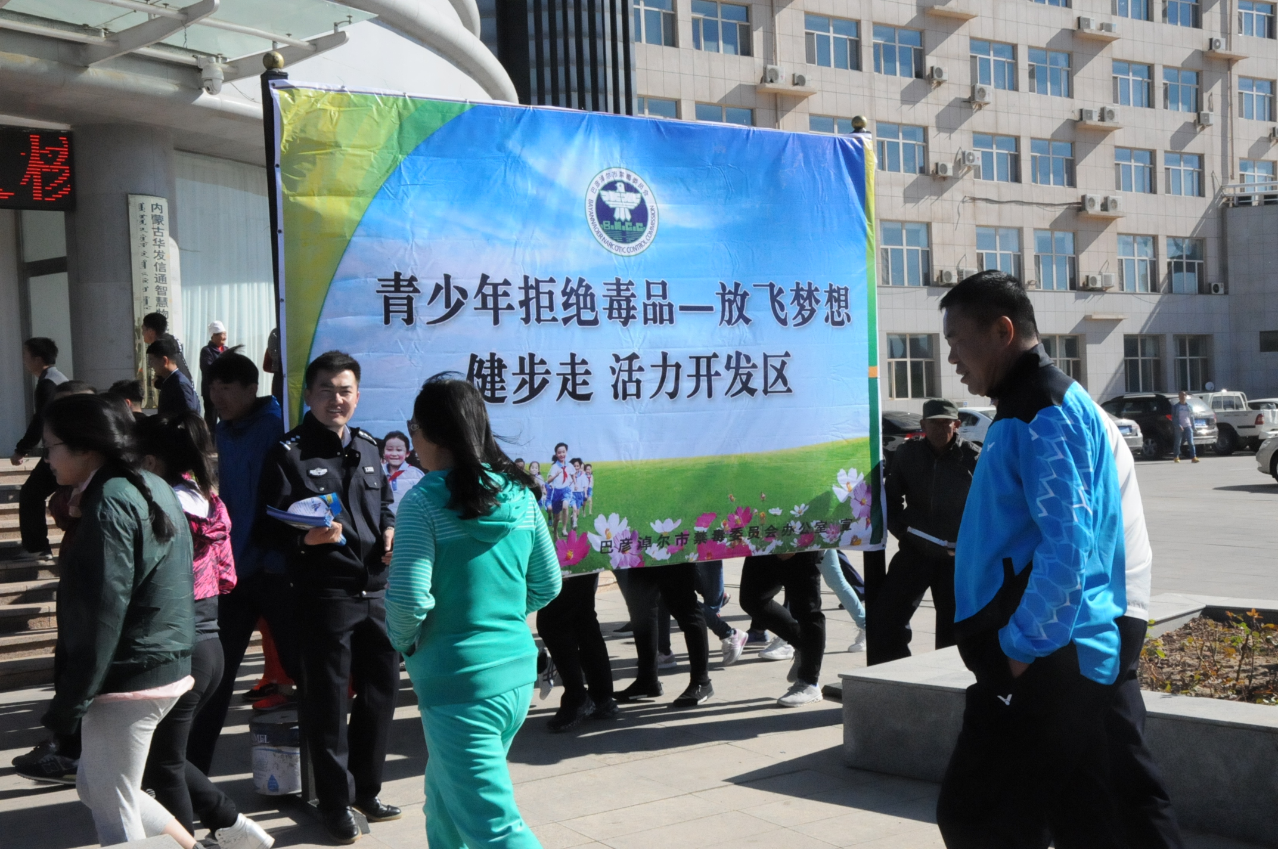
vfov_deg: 31.8
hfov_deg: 46.4
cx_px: 639
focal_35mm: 42
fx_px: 1489
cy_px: 424
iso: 3200
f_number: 16
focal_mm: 28
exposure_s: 1/1600
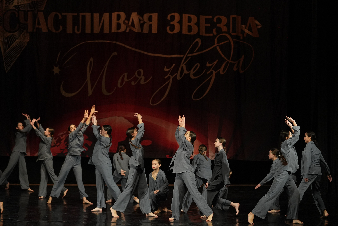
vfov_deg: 11.6
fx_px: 1108
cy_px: 113
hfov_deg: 17.3
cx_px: 169
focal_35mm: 118
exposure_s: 1/400
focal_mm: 118
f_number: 2.8
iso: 2500
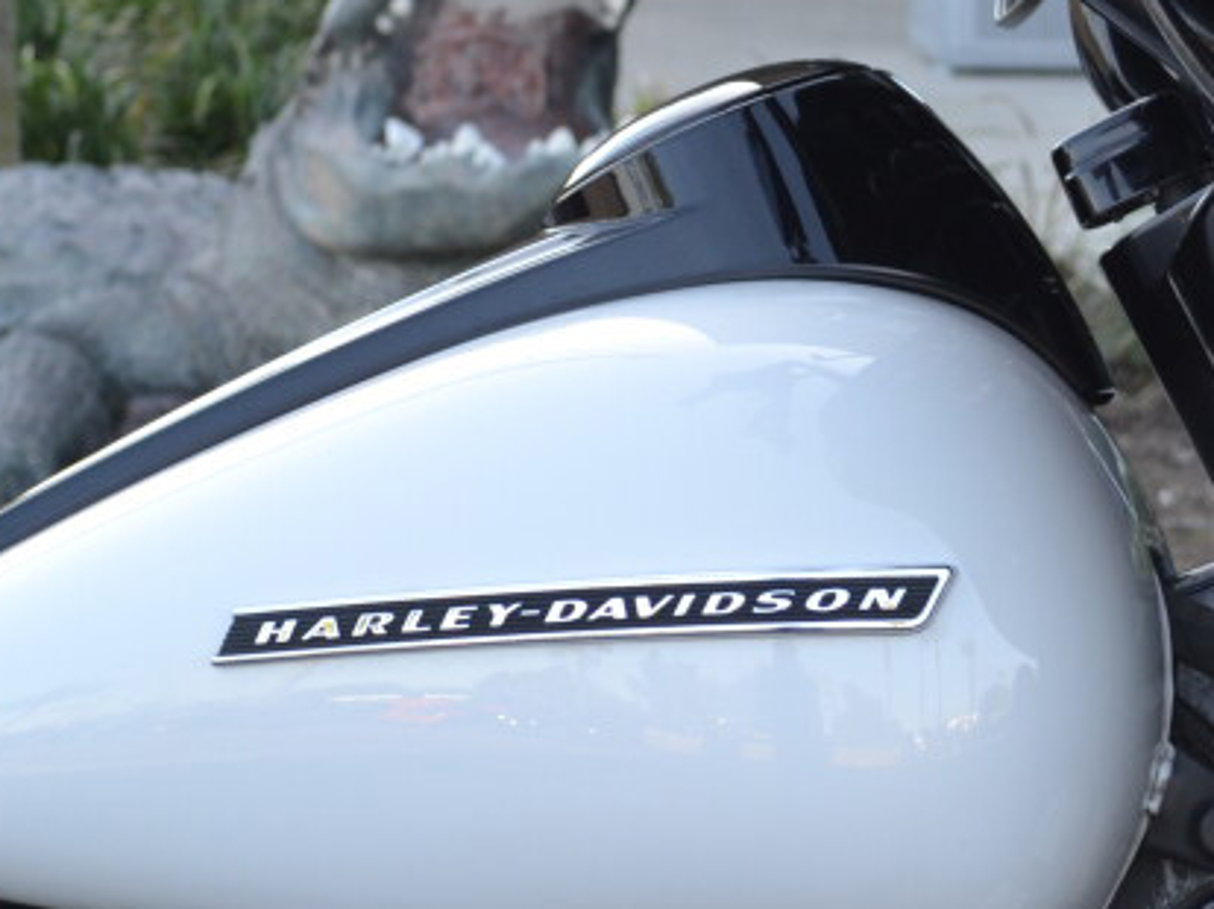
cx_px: 871
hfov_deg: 13.5
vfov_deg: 10.1
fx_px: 5131
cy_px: 35
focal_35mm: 146
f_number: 5.6
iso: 220
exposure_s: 1/125
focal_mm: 35
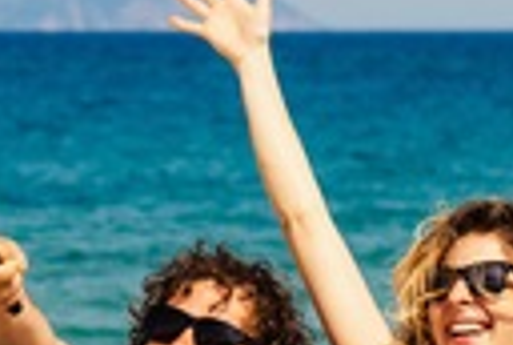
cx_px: 120
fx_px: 4028
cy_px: 110
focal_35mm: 282
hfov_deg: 7.3
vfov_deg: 4.9
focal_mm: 50
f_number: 4
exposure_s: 1/1250
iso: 50
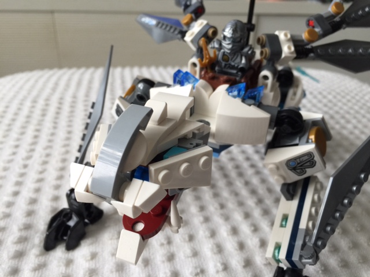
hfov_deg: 61.7
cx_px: 185
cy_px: 138
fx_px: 310
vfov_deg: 48.2
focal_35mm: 29
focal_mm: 4.15
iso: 40
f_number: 2.2
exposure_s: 1/40
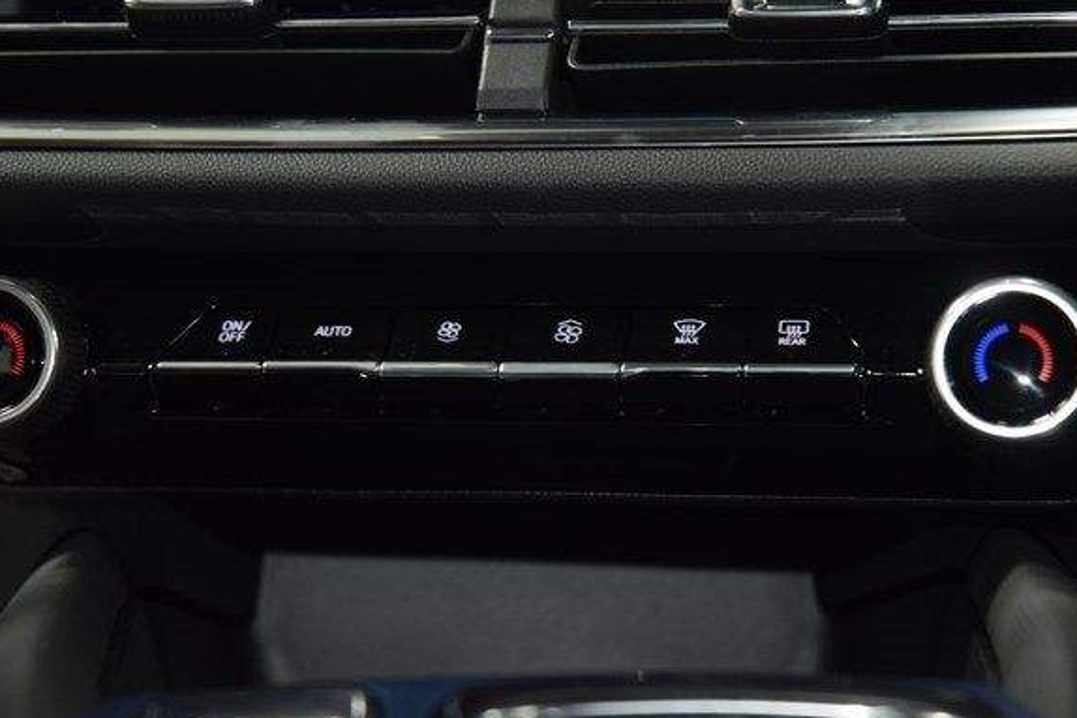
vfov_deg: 11.7
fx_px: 3501
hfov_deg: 17.5
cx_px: 505
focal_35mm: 117
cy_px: 350
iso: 1250
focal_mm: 70
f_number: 4.5
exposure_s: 1/25
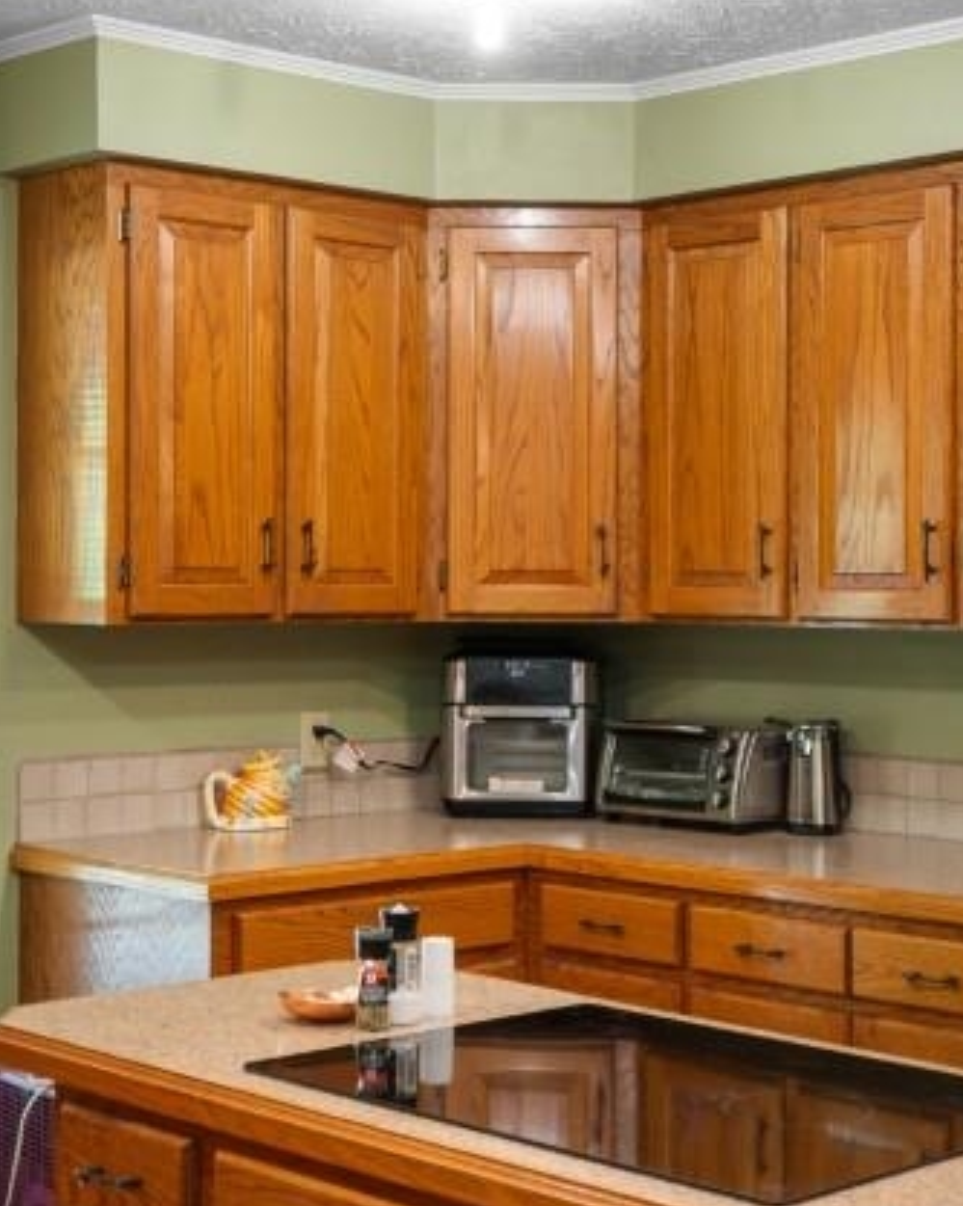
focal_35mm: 62
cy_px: 552
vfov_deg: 30.5
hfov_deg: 24.5
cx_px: 561
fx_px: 2211
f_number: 4.8
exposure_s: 1/5
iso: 100
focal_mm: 11.5
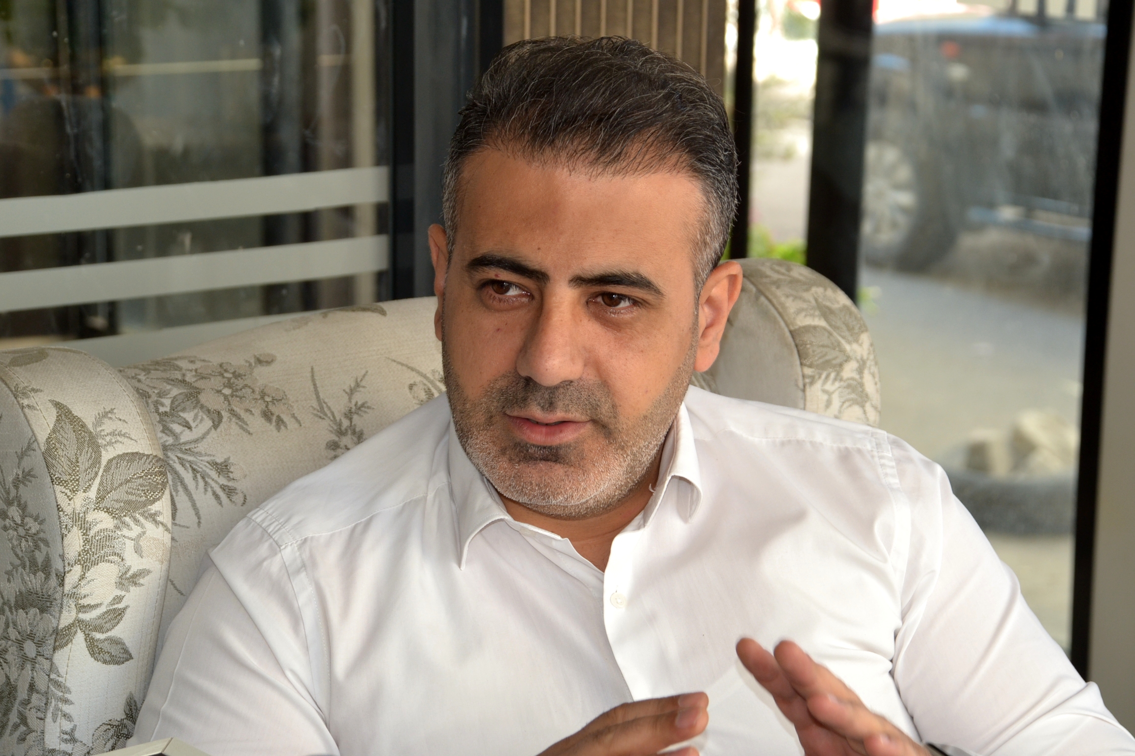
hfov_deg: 20.6
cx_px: 568
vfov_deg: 13.8
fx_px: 3121
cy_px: 378
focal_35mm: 99
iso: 400
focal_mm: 66
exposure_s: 1/80
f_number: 5.3
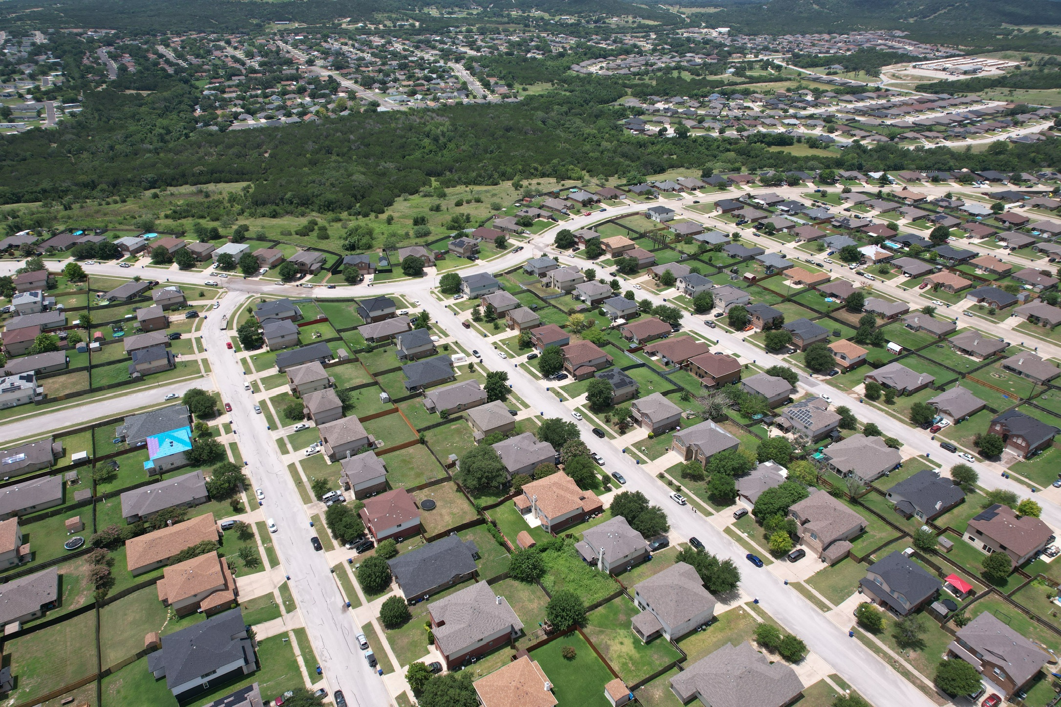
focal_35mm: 22
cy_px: 354
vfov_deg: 57.2
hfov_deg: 78.6
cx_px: 530
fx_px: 648
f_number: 2.8
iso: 100
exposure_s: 1/500
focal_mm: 8.38
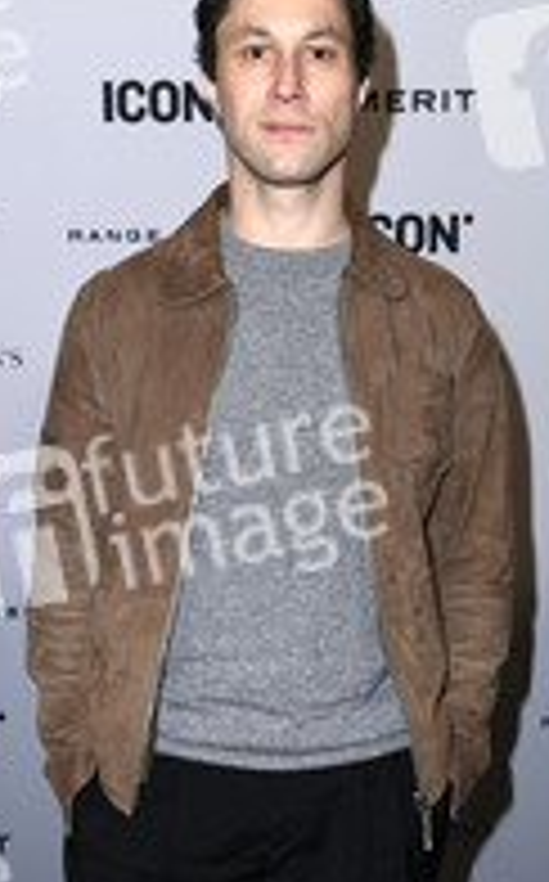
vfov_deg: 25.6
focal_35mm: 79
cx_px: 288
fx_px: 1897
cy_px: 738
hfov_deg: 16.5
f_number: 5.6
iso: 1000
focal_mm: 38
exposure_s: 1/250
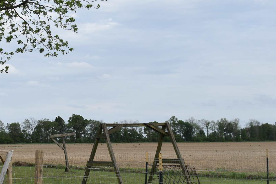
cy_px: 148
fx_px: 683
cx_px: 17
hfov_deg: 22.2
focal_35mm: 89
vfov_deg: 15.2
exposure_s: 1/250
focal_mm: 27
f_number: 8
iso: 200
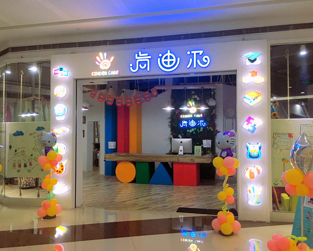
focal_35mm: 31
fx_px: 287
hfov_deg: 57.2
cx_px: 158
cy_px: 126
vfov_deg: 47.1
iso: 40
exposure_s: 1/33
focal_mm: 4.15
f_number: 2.2
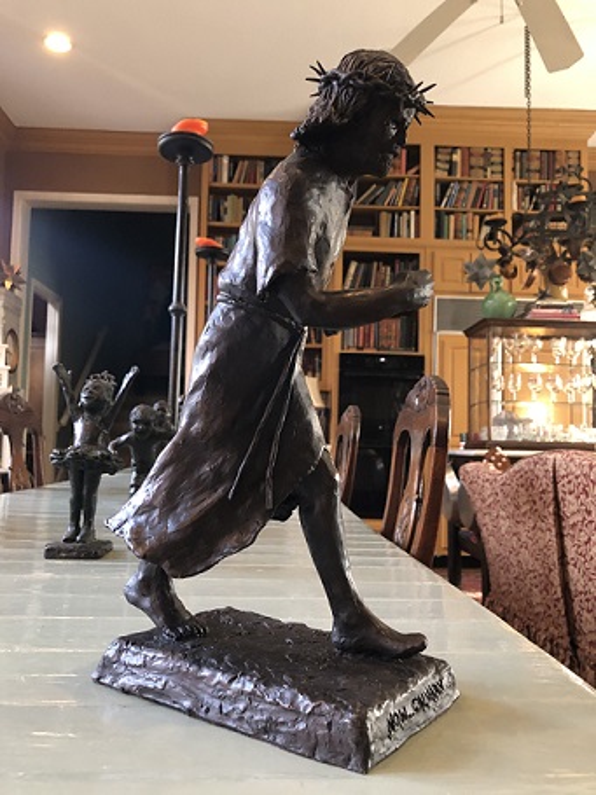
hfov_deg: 49.7
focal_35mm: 28
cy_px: 398
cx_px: 298
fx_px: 643
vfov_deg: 63.5
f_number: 1.8
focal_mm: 3.99
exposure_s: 1/15
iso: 100
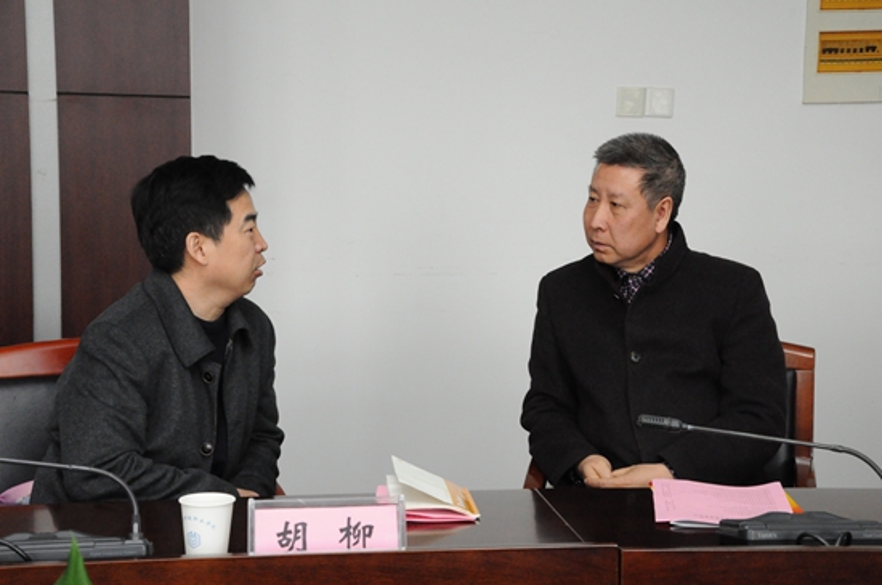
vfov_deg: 18.1
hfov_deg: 27.0
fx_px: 1835
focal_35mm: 75
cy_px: 292
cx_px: 441
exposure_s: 1/60
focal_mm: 50
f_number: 8
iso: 3200
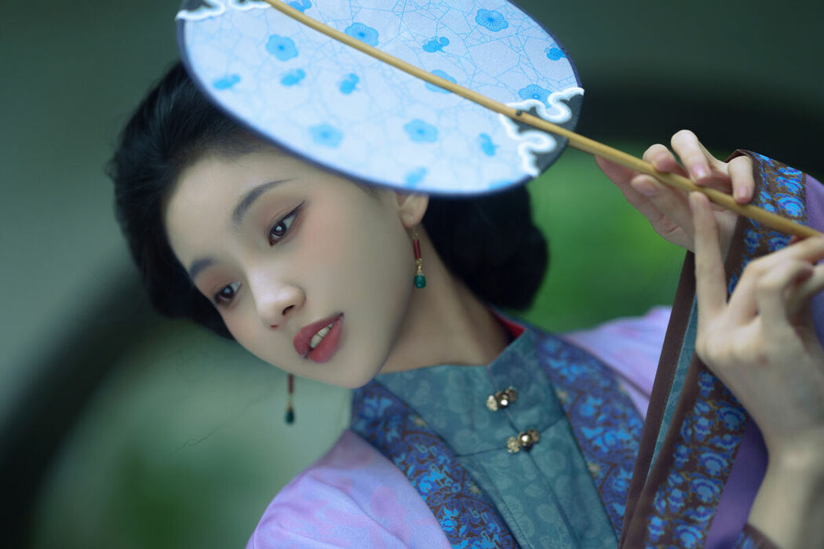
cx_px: 412
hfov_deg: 23.9
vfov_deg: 16.1
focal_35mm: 85
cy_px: 274
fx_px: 1945
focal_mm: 85
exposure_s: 1/320
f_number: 1.4
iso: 400
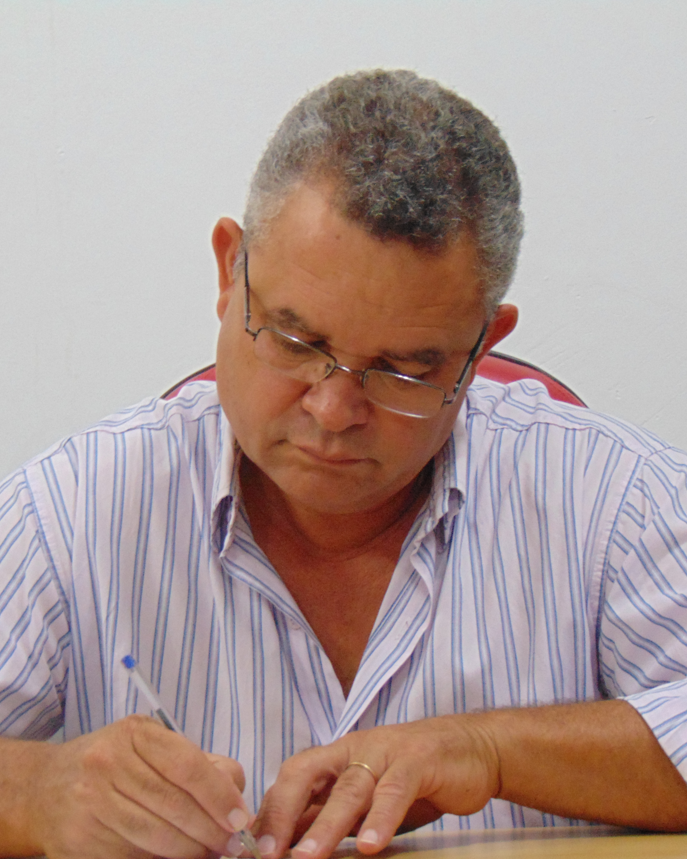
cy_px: 430
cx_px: 248
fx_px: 3584
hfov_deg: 10.9
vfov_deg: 13.7
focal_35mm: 141
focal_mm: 19.4
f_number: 3.9
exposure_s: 1/25
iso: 400
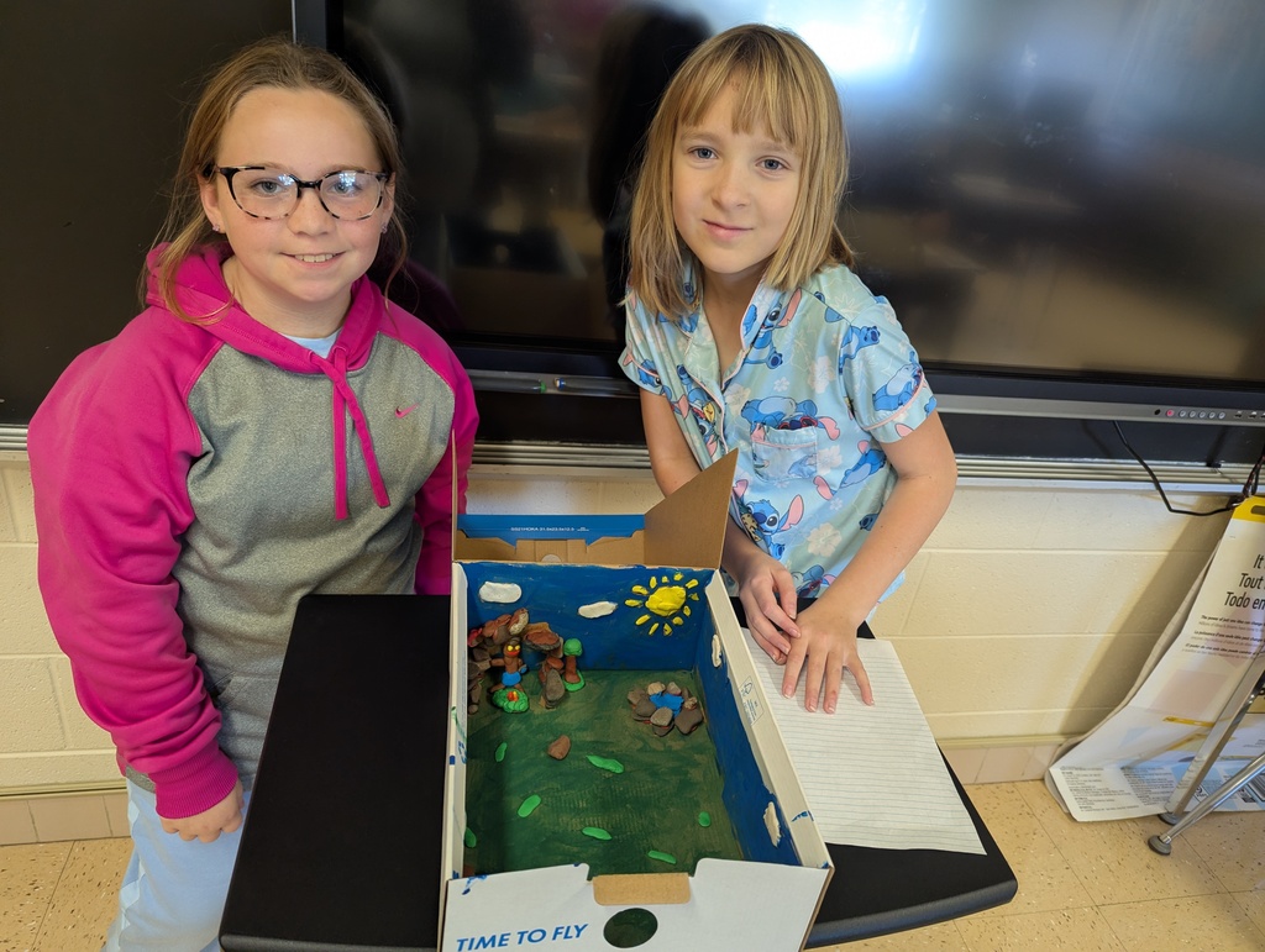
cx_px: 632
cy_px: 476
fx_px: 878
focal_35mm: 24
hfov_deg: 71.5
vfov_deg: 56.9
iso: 118
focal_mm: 6.81
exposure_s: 1/40
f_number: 1.85
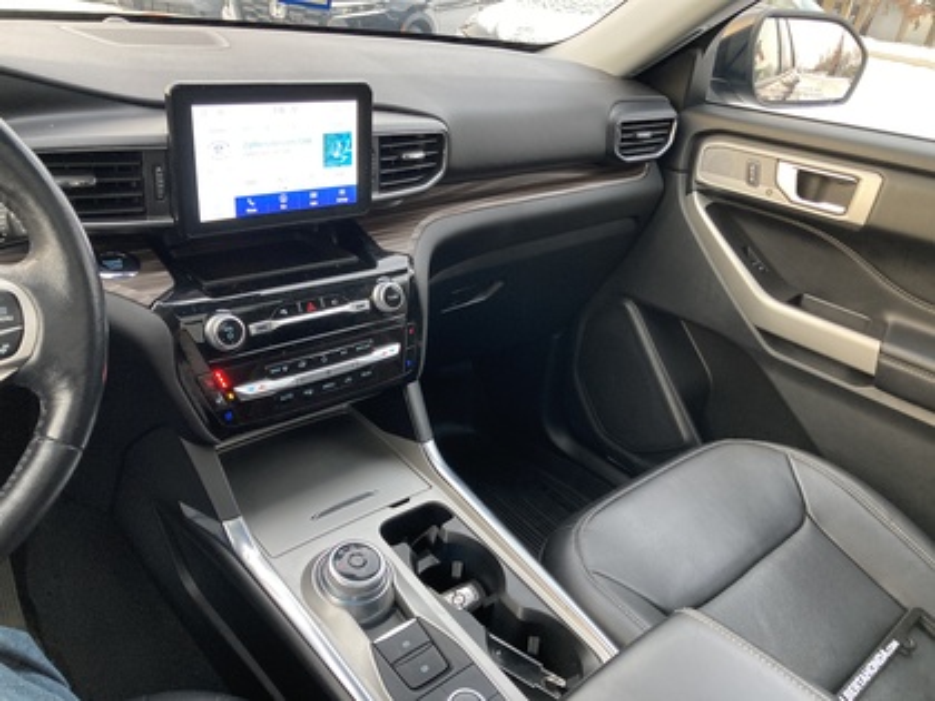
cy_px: 350
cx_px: 468
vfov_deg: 49.7
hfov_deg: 63.4
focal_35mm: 28
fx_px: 756
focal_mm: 3.99
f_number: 1.8
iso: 200
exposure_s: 1/60
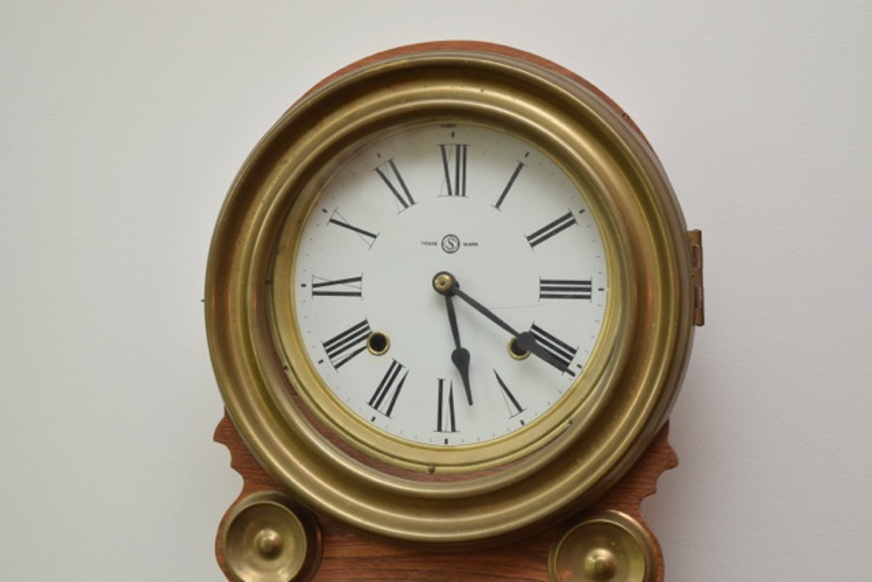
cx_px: 436
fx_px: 1817
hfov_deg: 27.0
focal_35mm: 75
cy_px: 291
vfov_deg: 18.2
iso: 800
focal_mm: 50
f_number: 5.6
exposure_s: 1/125
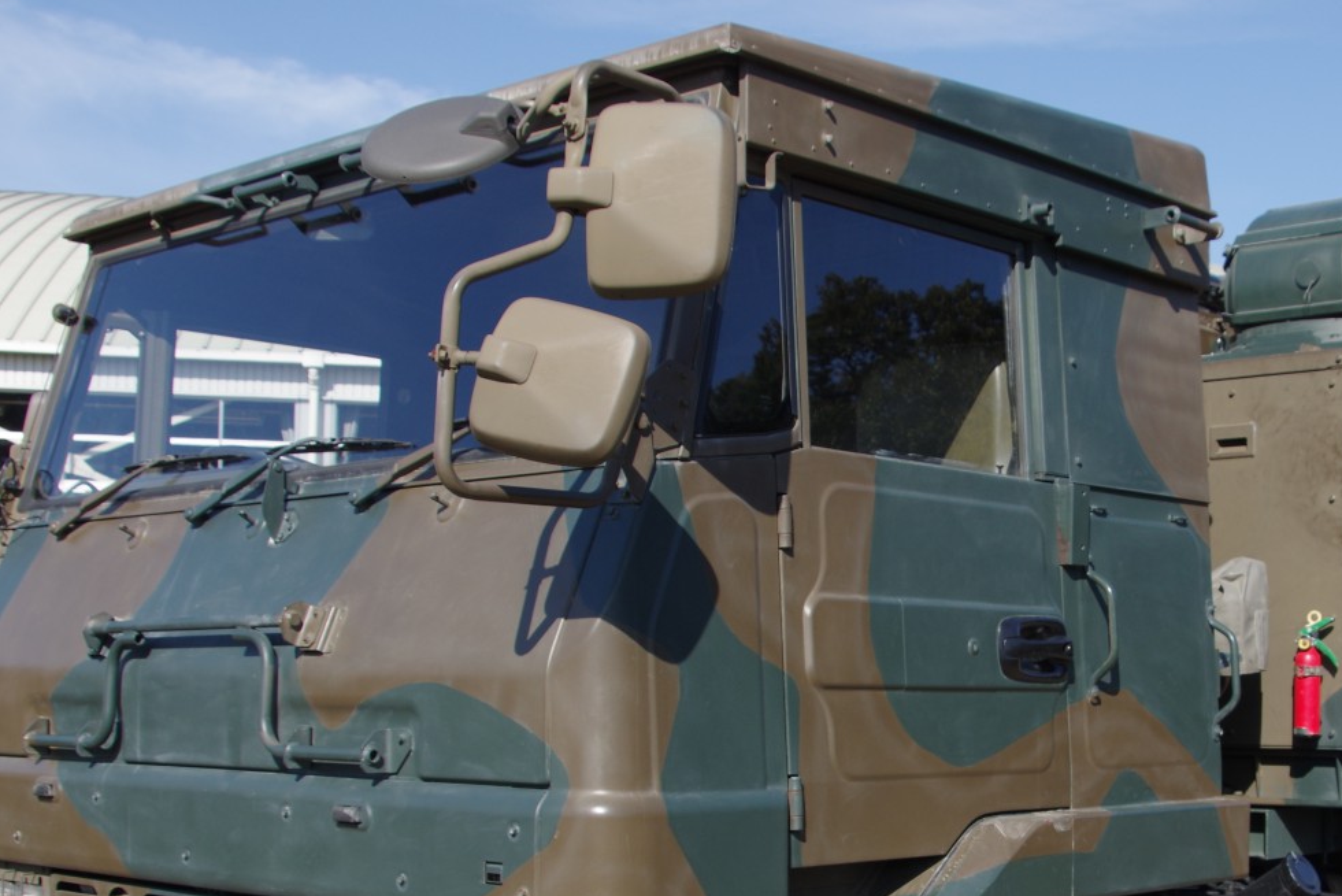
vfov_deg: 23.5
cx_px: 971
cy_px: 712
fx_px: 2125
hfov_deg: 34.5
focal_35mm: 57
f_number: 7.1
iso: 200
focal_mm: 20.63
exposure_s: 1/400
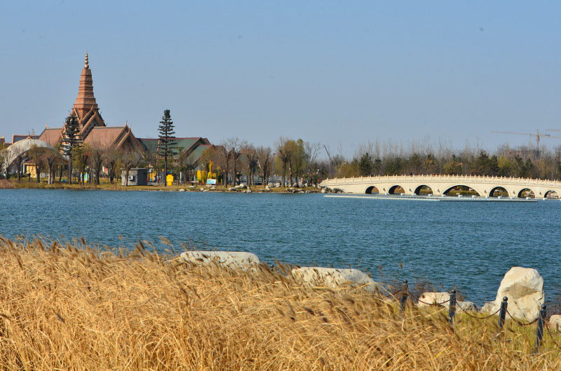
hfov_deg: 19.5
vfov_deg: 13.0
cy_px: 186
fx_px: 1632
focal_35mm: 105
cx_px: 280
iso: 100
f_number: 16
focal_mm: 70
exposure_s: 1/80
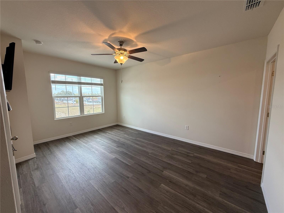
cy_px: 106
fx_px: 115
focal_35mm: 14
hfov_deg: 102.1
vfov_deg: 85.7
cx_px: 142
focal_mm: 2.22
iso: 80
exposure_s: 1/120
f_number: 2.2
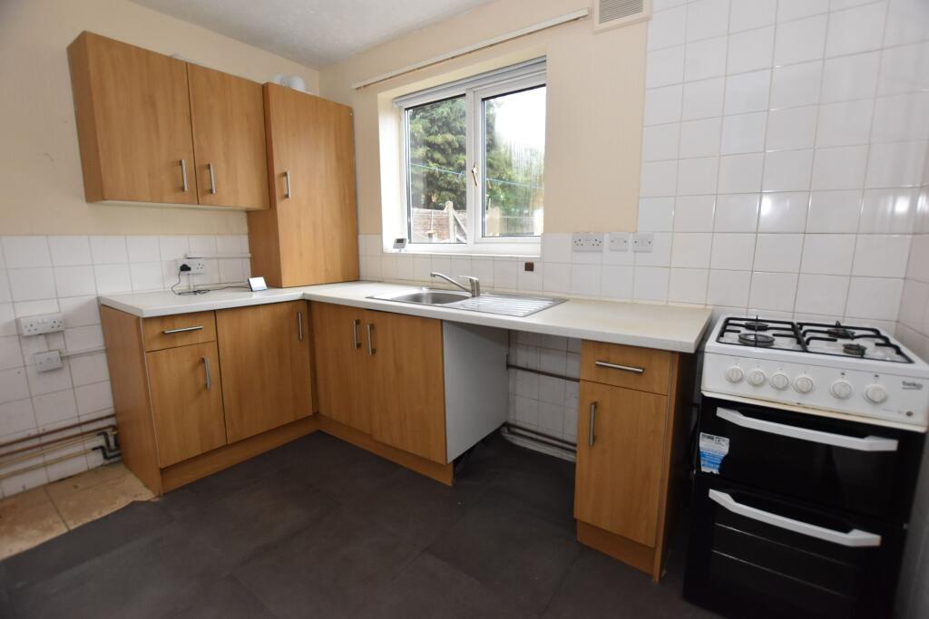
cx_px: 464
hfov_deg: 100.4
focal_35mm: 15
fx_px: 387
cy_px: 310
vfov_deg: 77.3
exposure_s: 1/125
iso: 1100
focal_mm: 10
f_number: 4
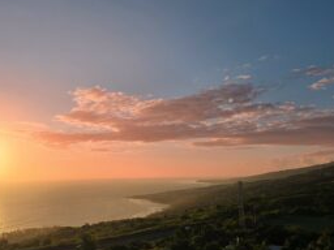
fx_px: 347
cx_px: 102
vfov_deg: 39.7
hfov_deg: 50.1
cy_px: 129
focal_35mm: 36
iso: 12
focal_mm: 6.3
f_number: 1.7
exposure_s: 1/3390
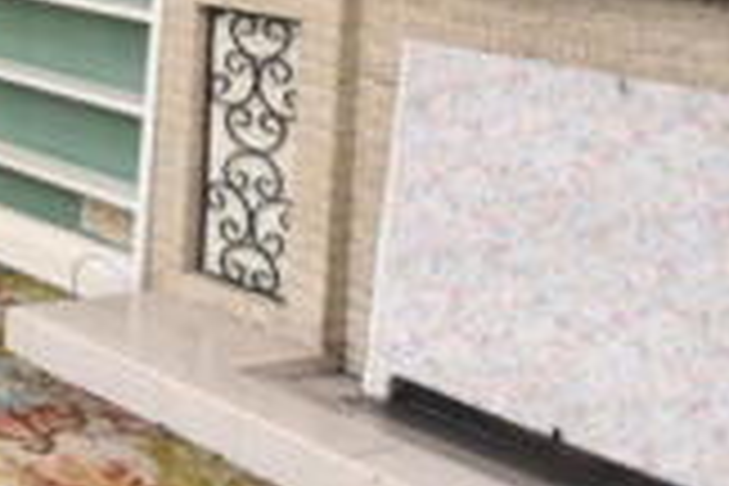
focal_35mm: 73
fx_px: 1478
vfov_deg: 17.1
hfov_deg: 19.9
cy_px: -218
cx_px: -601
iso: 800
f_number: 4.5
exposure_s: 1/160
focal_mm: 12
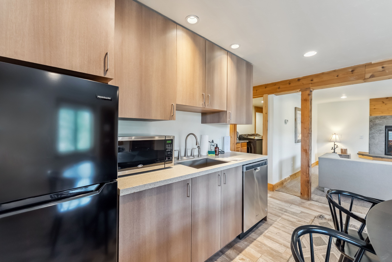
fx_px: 153
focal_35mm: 14
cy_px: 131
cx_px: 196
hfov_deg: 104.2
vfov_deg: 81.3
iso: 800
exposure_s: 1/20
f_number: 8
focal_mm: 14
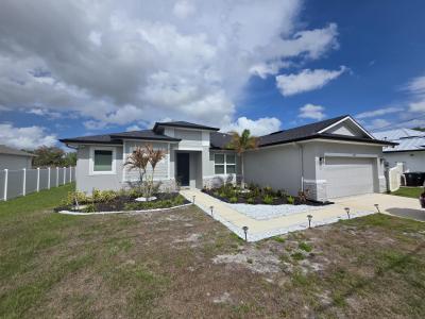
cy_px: 160
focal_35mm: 13
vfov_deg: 89.9
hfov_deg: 106.2
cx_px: 212
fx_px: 160
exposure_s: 1/4994
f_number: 1.9
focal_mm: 2.2
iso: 40
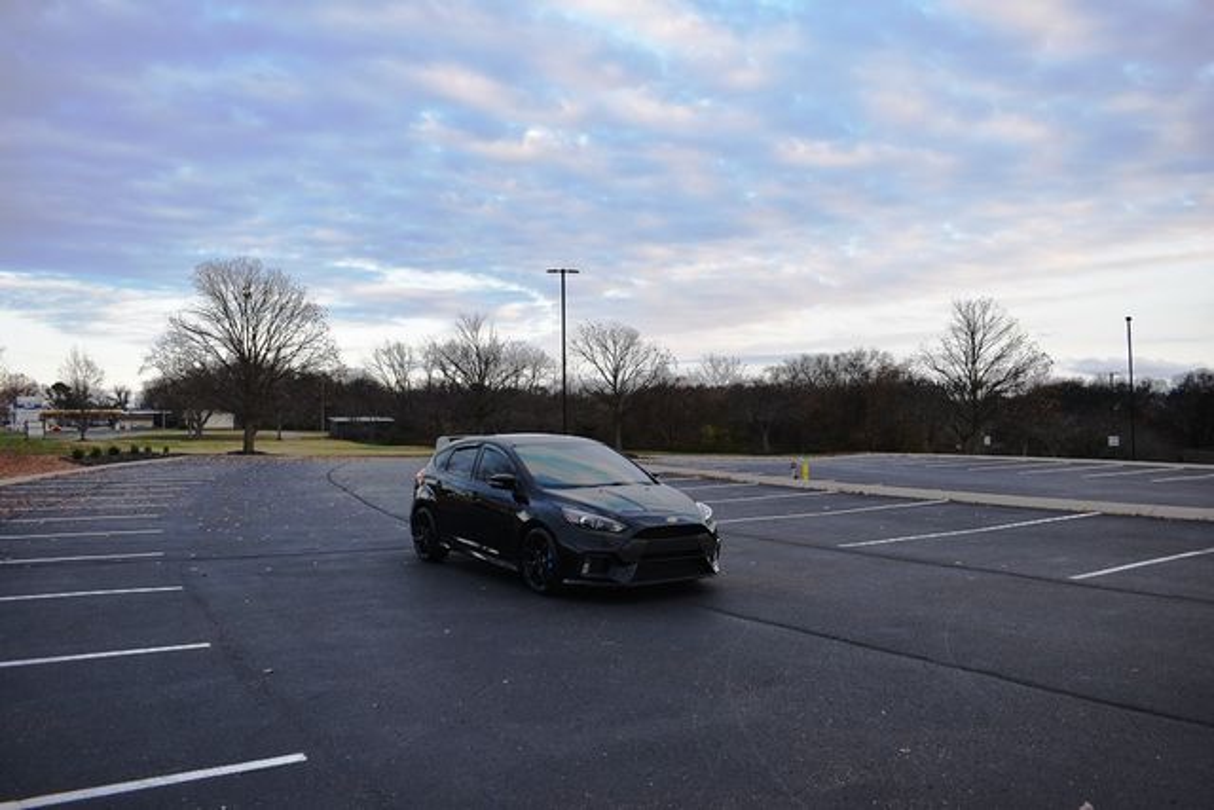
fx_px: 911
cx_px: 607
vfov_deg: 48.0
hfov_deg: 67.4
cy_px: 405
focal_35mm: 27
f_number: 5
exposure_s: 1/250
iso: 400
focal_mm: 18
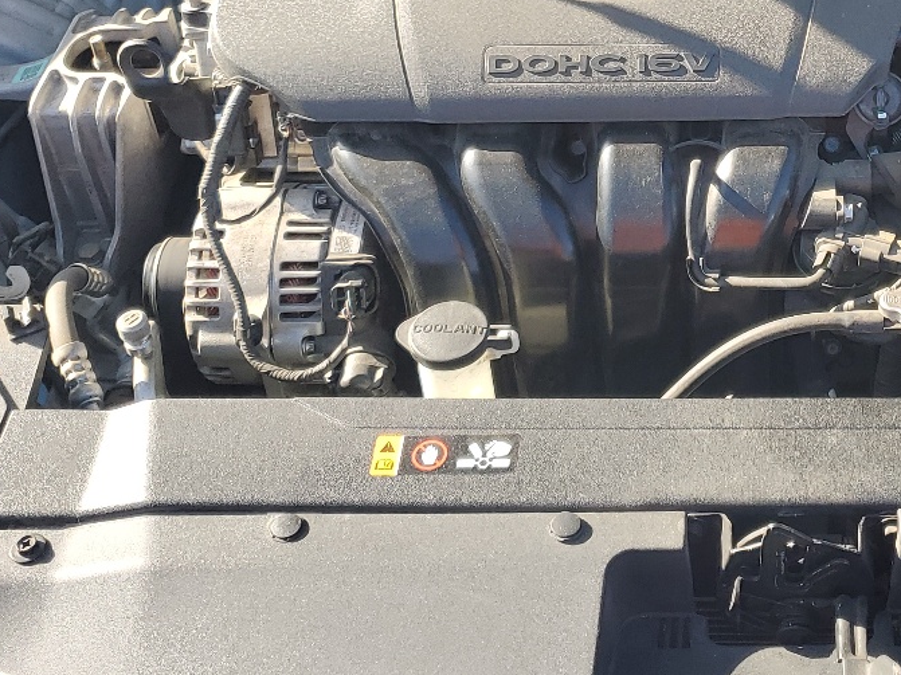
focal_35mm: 62
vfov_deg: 22.9
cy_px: 31
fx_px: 1613
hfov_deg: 30.1
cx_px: 776
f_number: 1.5
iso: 50
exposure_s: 1/556
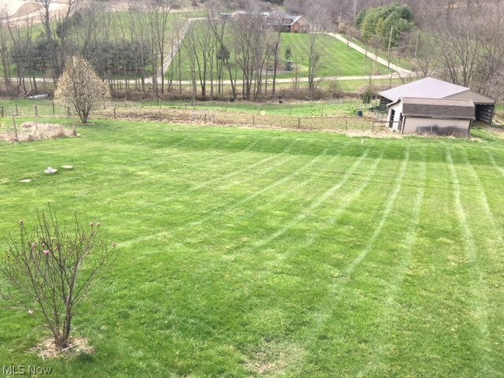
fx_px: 422
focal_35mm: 29
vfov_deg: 48.2
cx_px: 252
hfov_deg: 61.7
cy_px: 189
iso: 25
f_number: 2.2
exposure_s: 1/630
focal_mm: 4.15
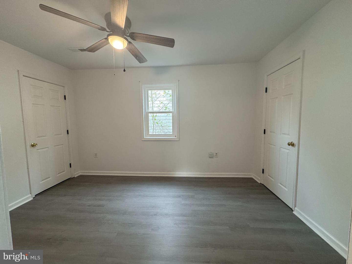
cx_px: 176
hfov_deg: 102.1
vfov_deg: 85.7
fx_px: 142
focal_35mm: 14
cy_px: 132
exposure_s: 1/60
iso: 320
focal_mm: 2.22
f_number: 2.2
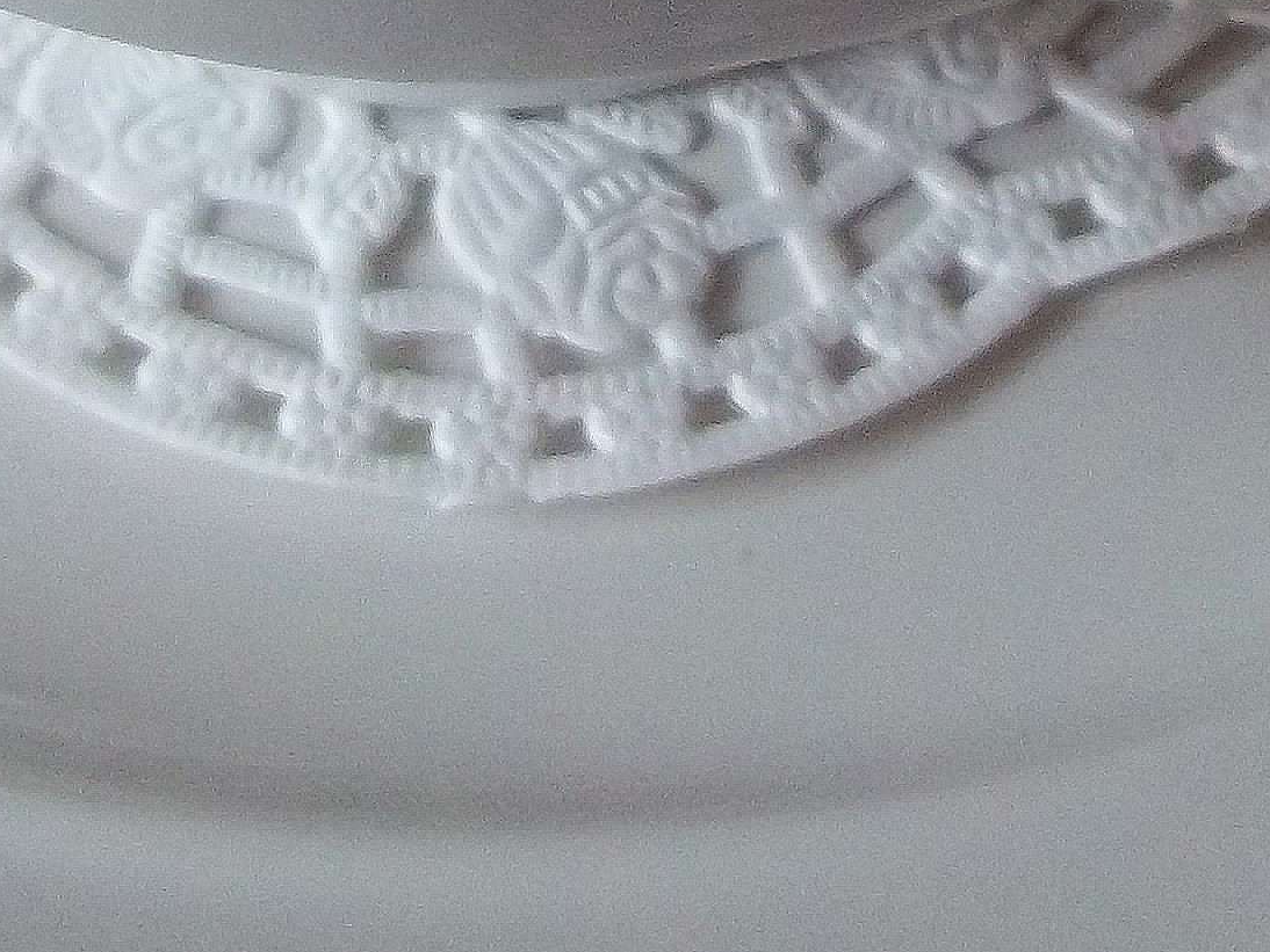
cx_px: 380
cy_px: -742
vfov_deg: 11.7
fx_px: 4293
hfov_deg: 16.8
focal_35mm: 117
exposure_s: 1/25
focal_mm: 5.7
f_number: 2.9
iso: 160
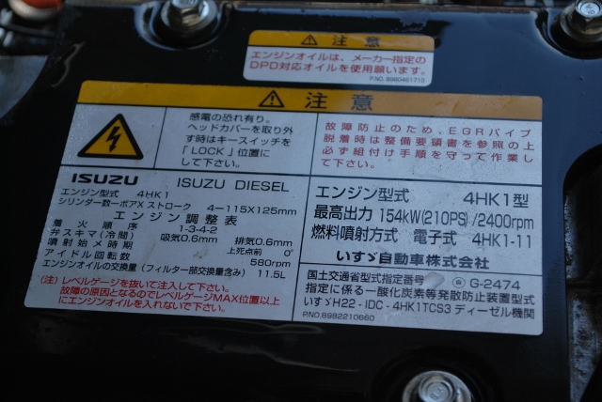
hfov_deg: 24.6
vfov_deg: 16.6
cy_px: 201
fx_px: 1381
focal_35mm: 82
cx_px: 301
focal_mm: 55
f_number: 5.6
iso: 200
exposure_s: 1/320
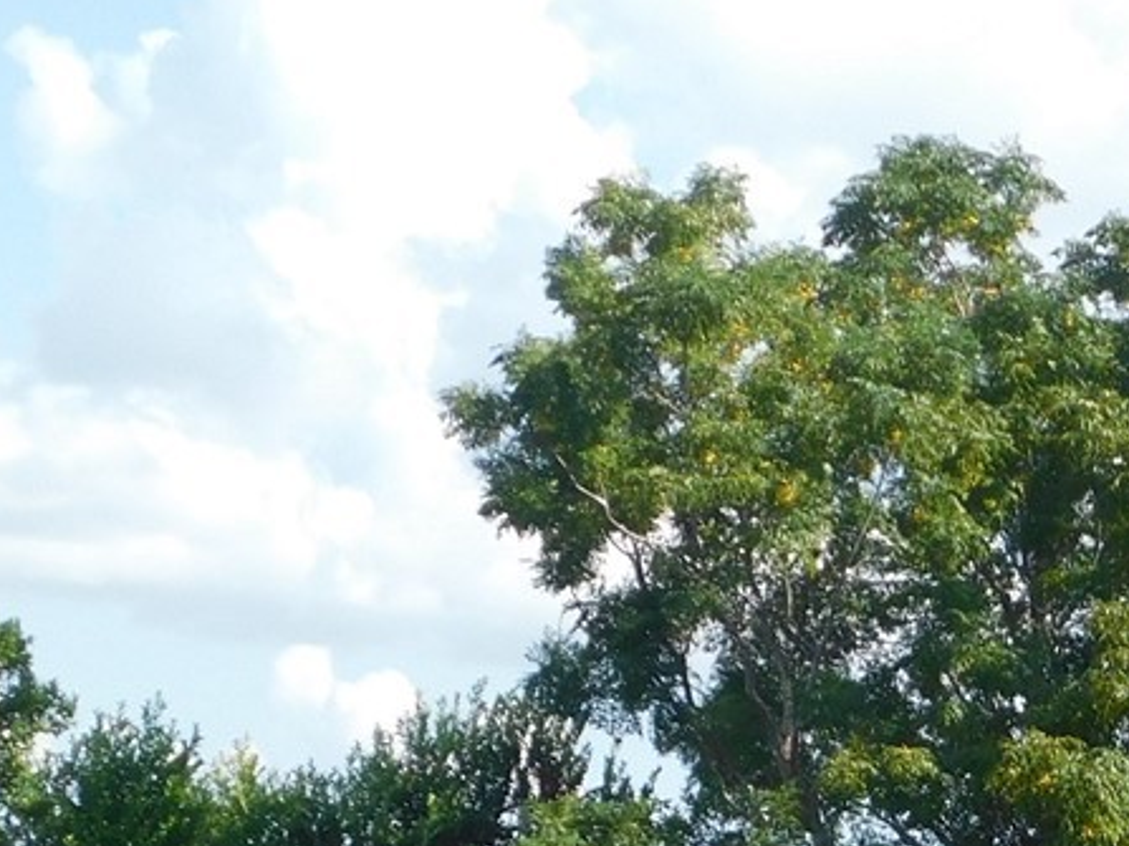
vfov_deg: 9.0
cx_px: 1205
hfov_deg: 12.1
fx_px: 5250
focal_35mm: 161
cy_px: 1308
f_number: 3.7
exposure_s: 1/500
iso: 125
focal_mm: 8
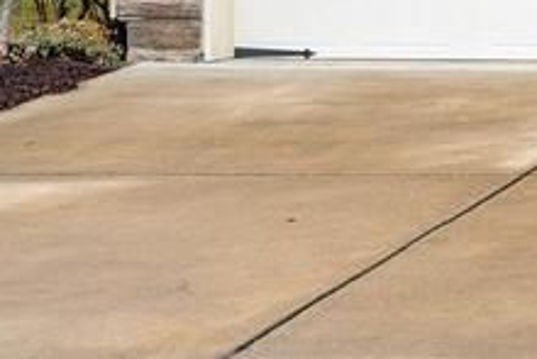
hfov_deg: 9.2
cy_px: -405
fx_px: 2925
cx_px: 1347
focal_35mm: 196
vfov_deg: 6.8
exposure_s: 1/250
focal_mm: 30
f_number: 5.6
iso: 160
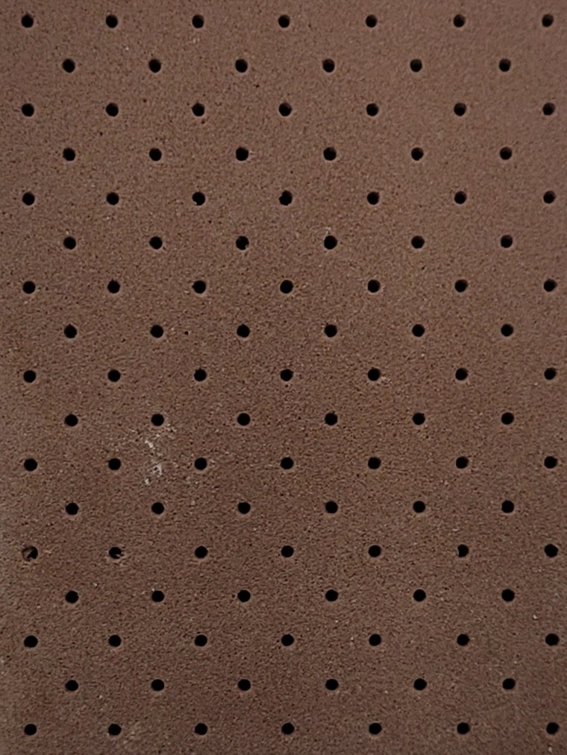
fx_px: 568
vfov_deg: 67.3
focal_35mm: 26
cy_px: 378
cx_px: 284
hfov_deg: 53.1
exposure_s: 1/120
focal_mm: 5.4
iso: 200
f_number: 1.8
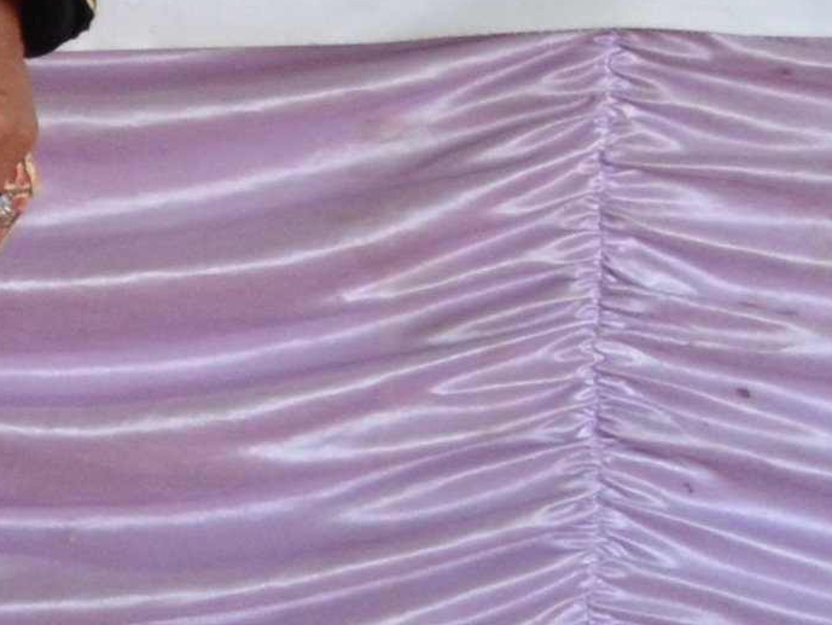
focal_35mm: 247
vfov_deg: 6.0
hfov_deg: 7.1
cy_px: -168
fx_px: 5938
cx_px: -1745
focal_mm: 24
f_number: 4.5
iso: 1000
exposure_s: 1/80
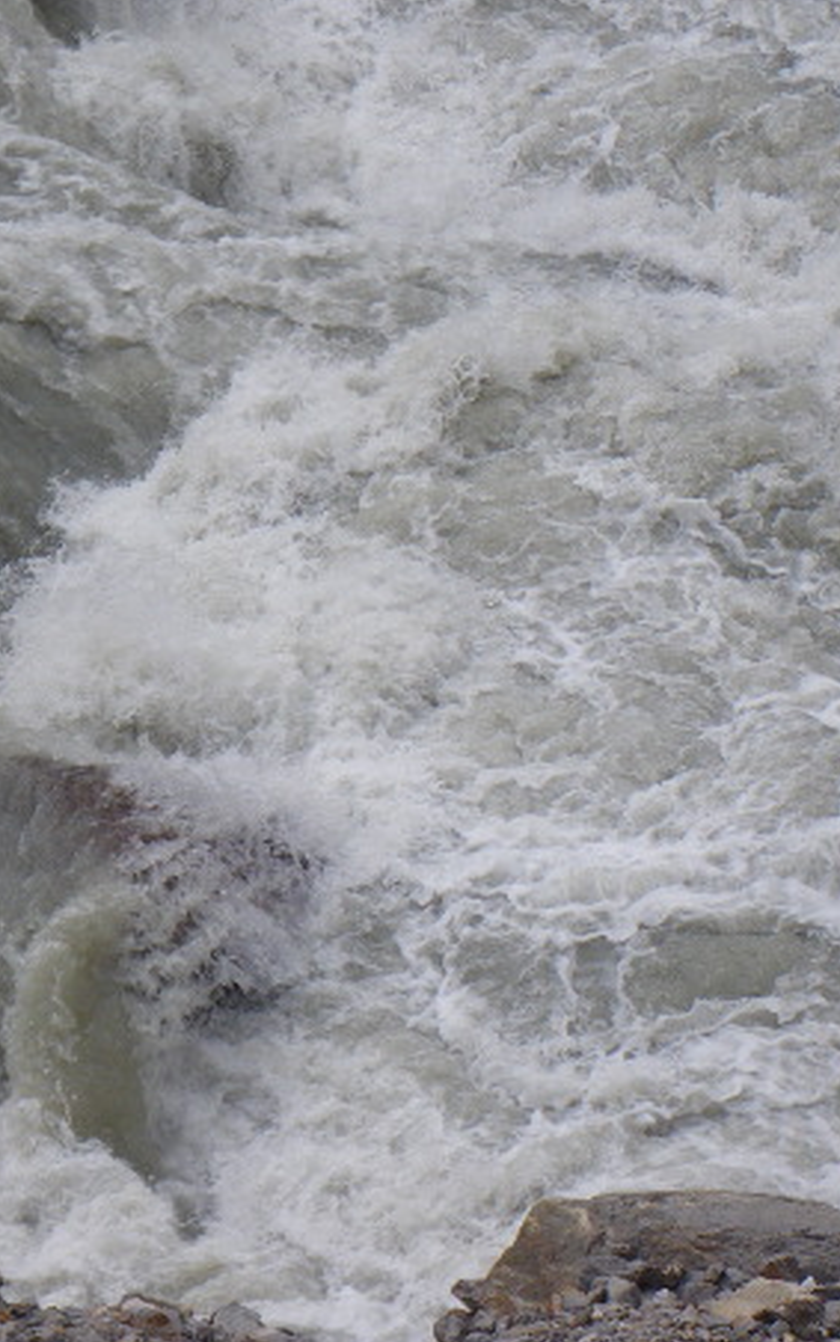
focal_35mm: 188
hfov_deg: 7.0
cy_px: 425
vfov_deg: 11.1
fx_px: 6877
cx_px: 286
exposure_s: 1/250
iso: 50
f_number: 5
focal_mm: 16.7
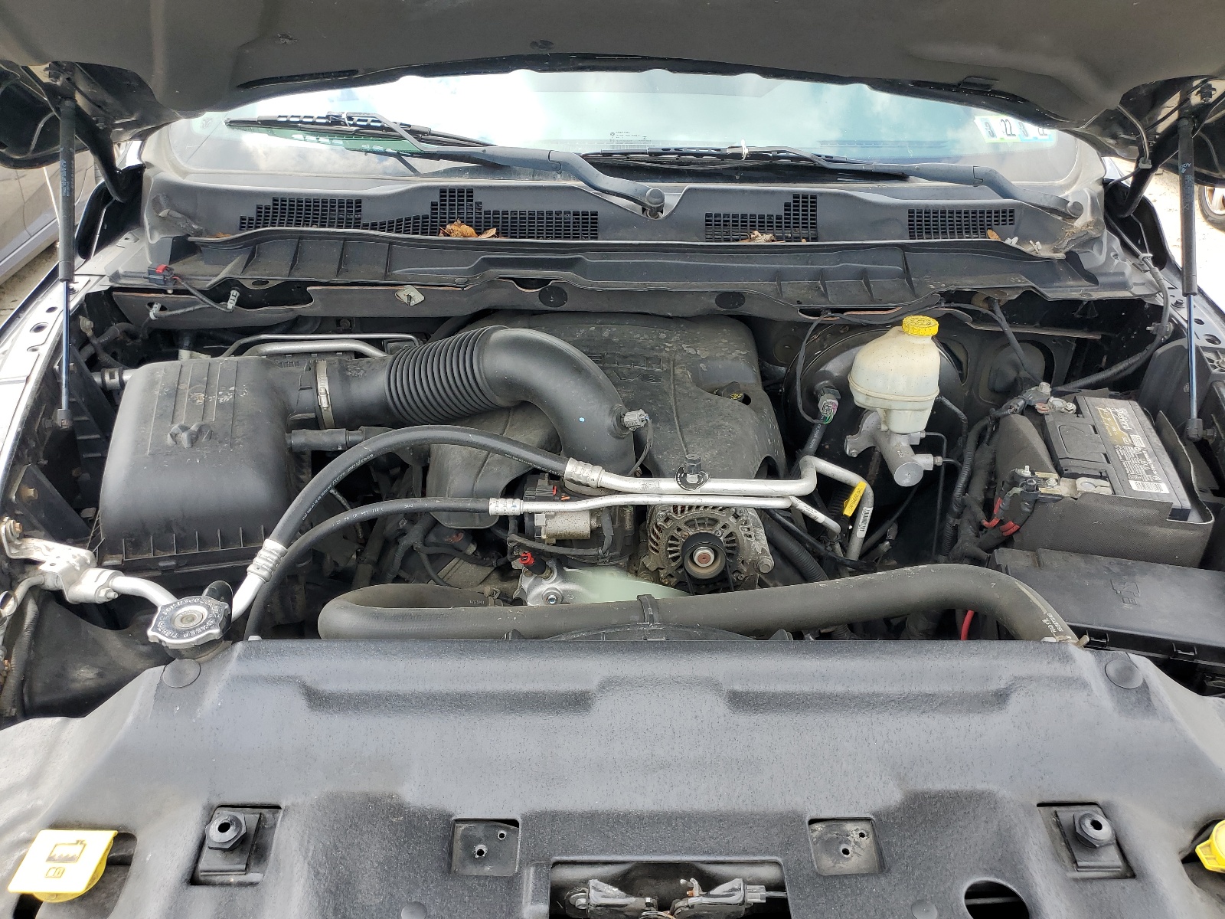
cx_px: 612
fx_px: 920
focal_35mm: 26
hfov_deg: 67.3
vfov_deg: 53.1
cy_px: 460
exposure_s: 1/370
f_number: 1.5
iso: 50
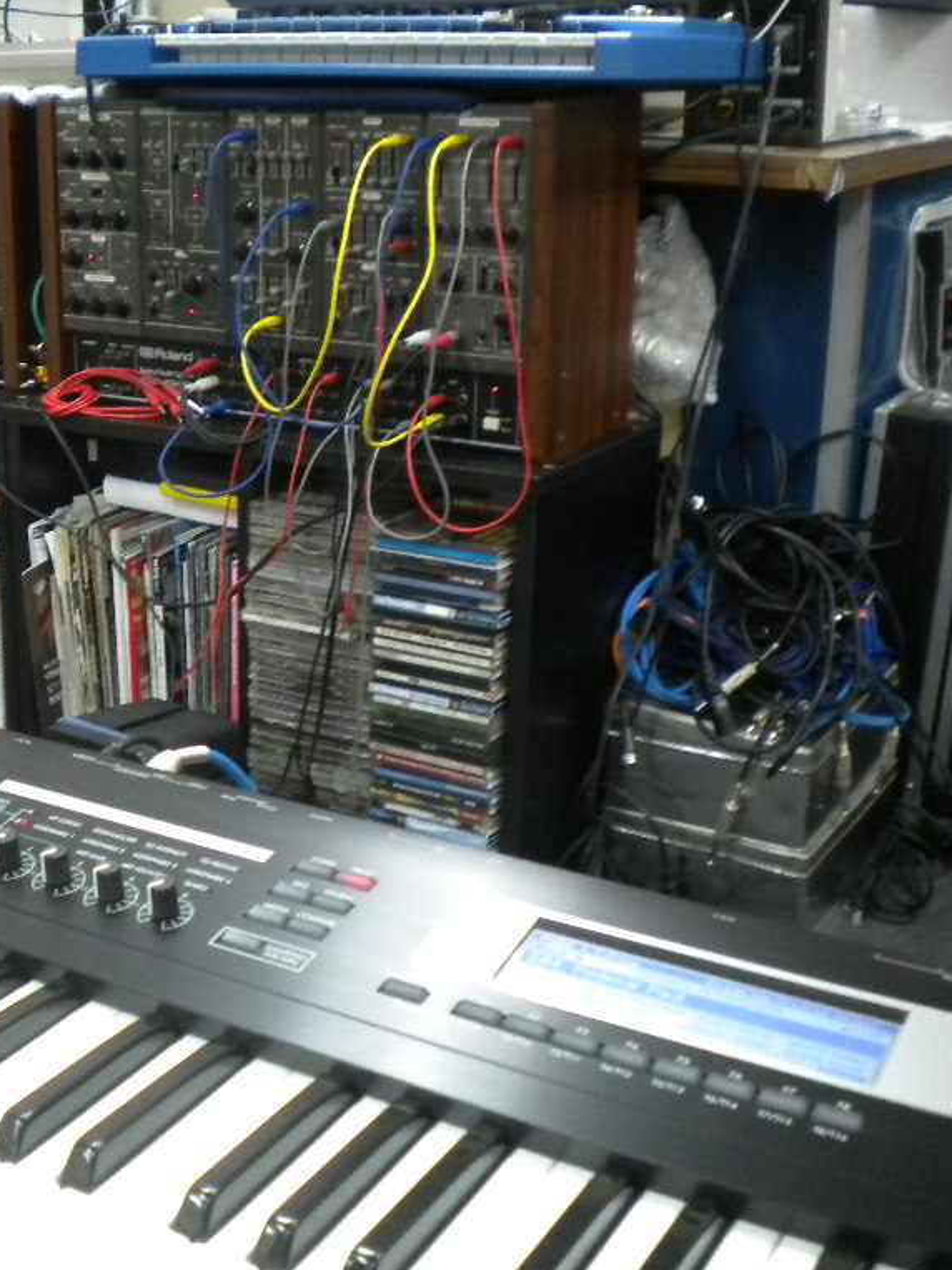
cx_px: 166
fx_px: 1724
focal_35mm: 47
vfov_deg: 40.4
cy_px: 636
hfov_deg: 30.0
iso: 400
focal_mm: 6.3
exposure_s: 1/20
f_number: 3.1
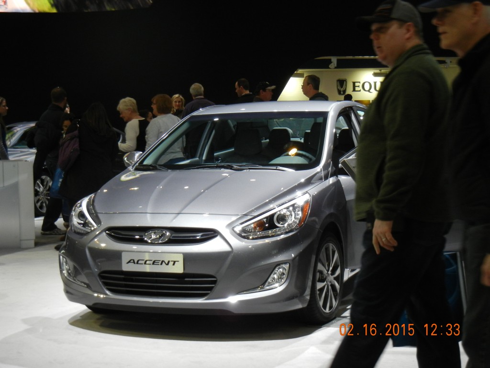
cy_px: 184
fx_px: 963
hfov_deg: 28.6
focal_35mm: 68
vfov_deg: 21.6
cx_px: 245
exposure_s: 1/58
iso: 400
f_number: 4.1
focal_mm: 12.2
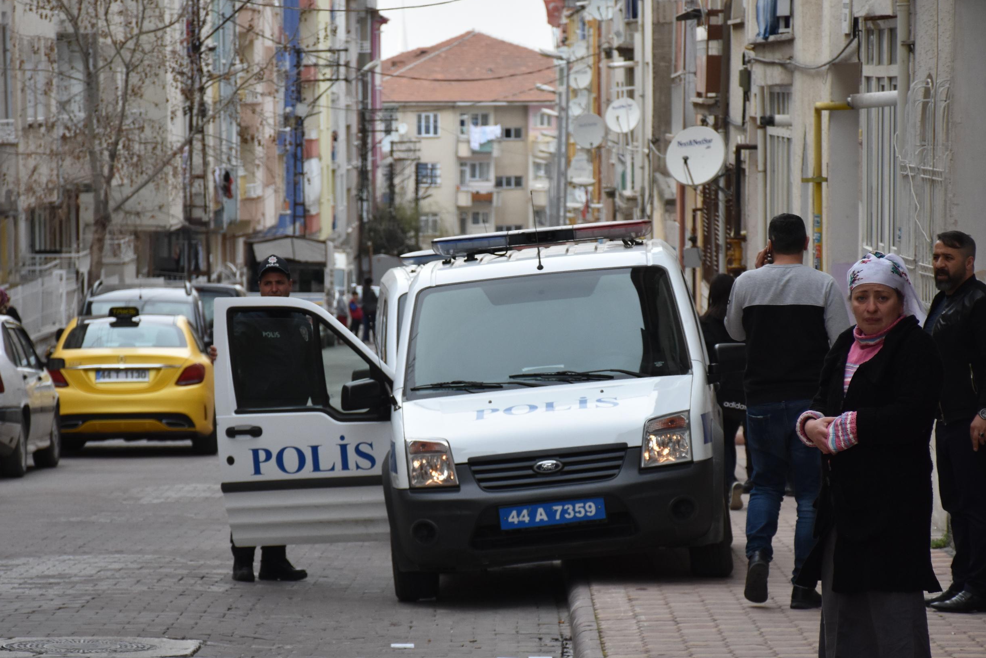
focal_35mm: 175
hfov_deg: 11.8
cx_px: 447
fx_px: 4782
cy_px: 339
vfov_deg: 7.9
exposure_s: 1/640
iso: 800
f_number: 6.3
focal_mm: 95
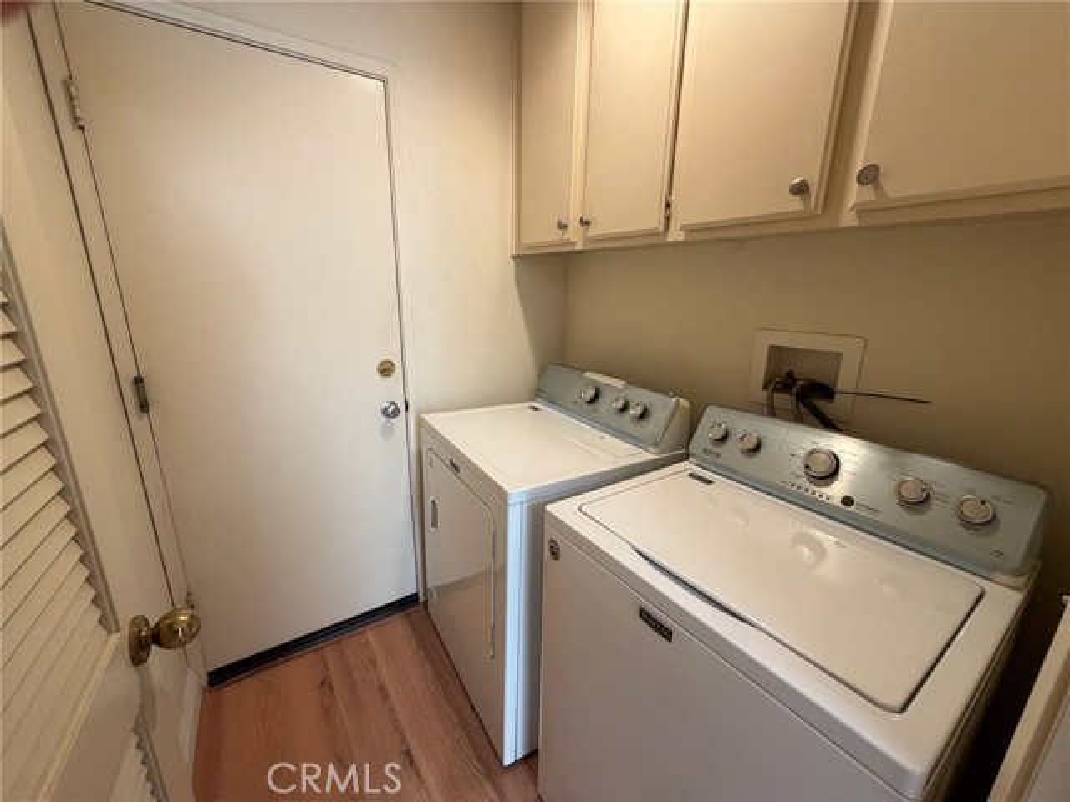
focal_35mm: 14
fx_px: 433
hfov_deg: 102.1
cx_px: 535
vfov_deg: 85.7
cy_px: 401
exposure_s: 1/60
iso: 160
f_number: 2.2
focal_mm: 2.22
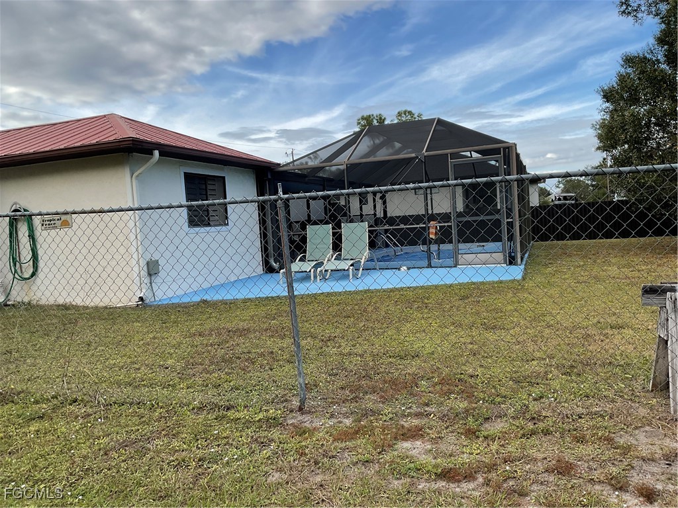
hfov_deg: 61.7
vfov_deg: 48.2
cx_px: 339
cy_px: 254
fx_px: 568
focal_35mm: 29
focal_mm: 3
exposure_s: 1/883
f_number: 1.8
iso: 16
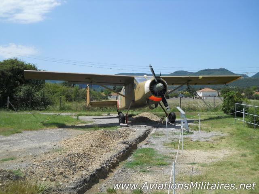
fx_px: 307
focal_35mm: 41
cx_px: 130
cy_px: 97
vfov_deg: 35.1
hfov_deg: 45.8
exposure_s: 1/320
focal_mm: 6.72
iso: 80
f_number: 5.5
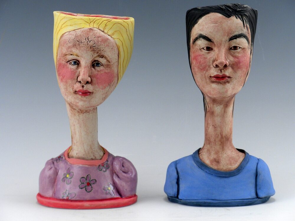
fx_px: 1014
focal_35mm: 119
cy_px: 110
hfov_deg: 16.6
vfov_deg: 12.5
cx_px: 148
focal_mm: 21
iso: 116
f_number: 5.1
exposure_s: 1/60
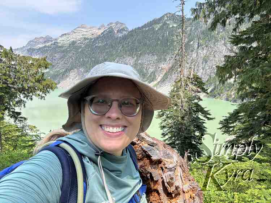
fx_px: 180
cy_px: 102
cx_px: 136
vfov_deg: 58.9
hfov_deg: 73.9
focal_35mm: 23
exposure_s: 1/197
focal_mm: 2.69
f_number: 1.9
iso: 25
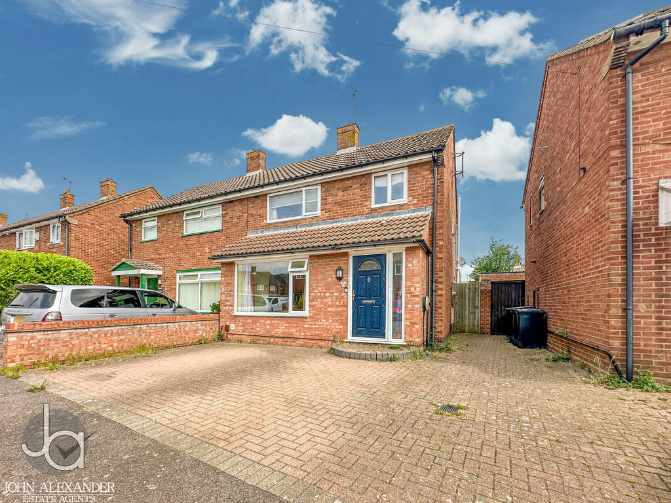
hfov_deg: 102.1
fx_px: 271
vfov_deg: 85.7
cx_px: 336
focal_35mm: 14
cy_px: 252
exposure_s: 1/1400
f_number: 2.2
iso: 50
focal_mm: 2.22
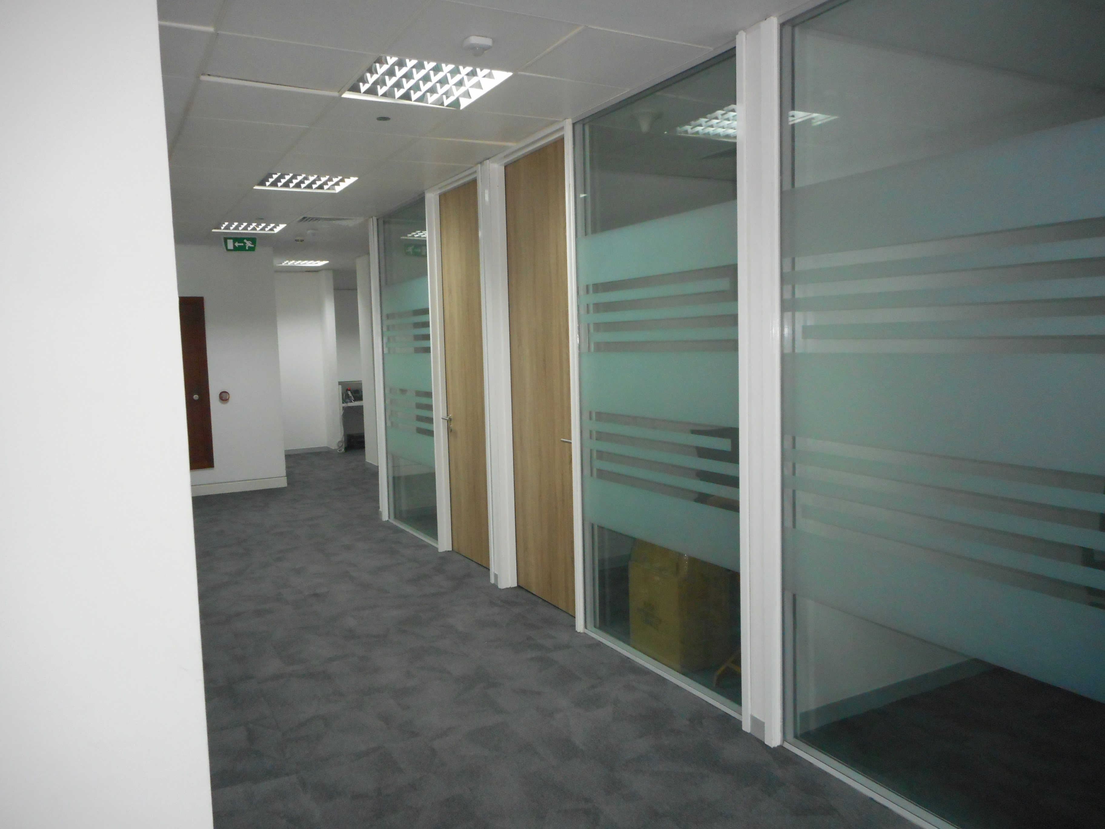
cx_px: 552
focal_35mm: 25
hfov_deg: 69.4
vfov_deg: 54.9
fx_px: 798
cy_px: 414
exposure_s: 1/25
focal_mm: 4.5
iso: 320
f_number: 3.7
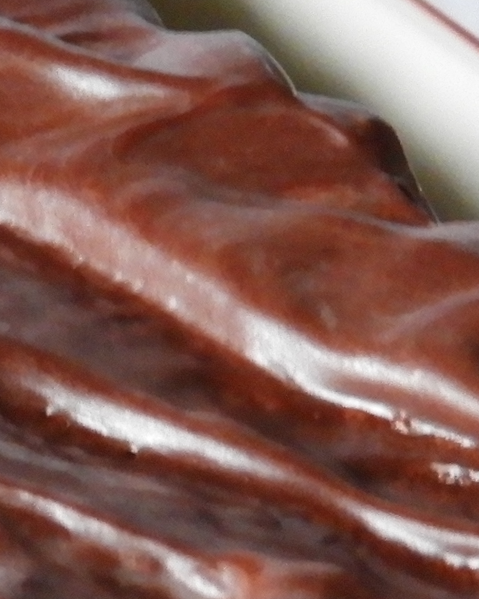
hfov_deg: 1.9
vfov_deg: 2.4
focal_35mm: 805
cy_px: 325
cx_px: -510
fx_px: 14263
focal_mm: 32.2
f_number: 5.3
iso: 800
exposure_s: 1/5
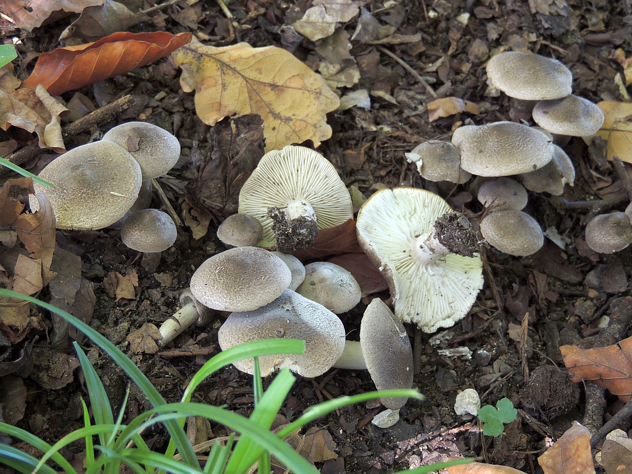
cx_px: 316
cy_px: 237
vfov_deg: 19.6
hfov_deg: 26.0
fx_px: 1369
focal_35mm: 75
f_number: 3.9
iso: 100
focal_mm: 13.3
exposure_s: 1/8
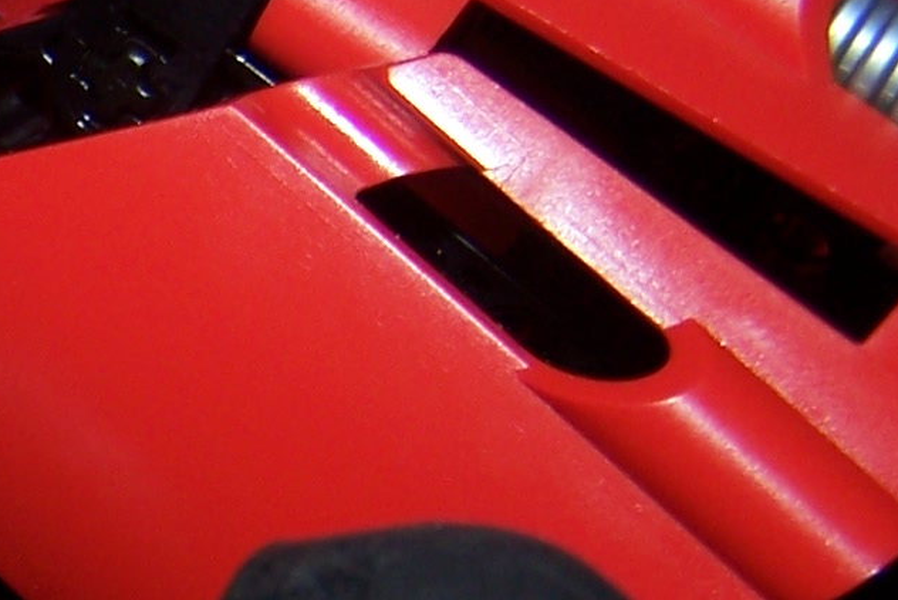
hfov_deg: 13.1
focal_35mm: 144
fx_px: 3593
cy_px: 736
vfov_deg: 9.4
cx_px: -621
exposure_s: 1/60
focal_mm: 6.3
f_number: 2.8
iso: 80
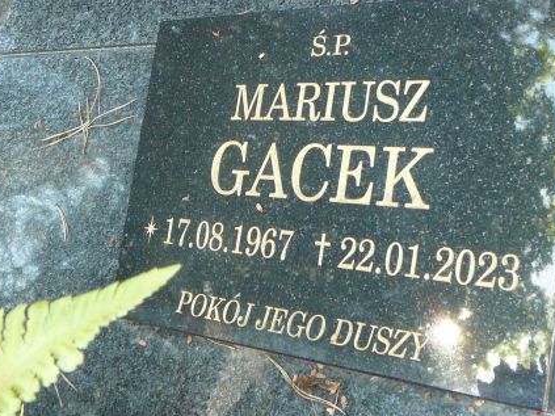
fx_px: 850
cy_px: 167
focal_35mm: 53
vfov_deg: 27.5
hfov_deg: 36.1
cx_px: 318
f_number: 2.8
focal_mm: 5.2
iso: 100
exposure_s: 1/50
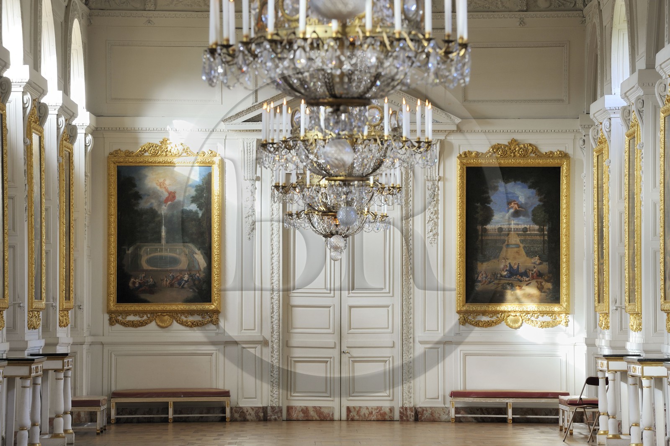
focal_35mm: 200
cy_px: 223
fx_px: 3719
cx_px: 335
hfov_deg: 10.3
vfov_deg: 6.9
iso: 200
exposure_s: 1/2
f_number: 10
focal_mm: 200
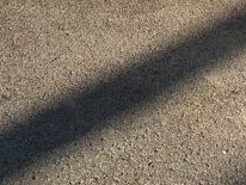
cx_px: 256
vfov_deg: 10.1
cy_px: -260
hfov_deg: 15.0
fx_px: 918
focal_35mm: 129
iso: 50
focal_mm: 5.7
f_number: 1.5
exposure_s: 1/3077
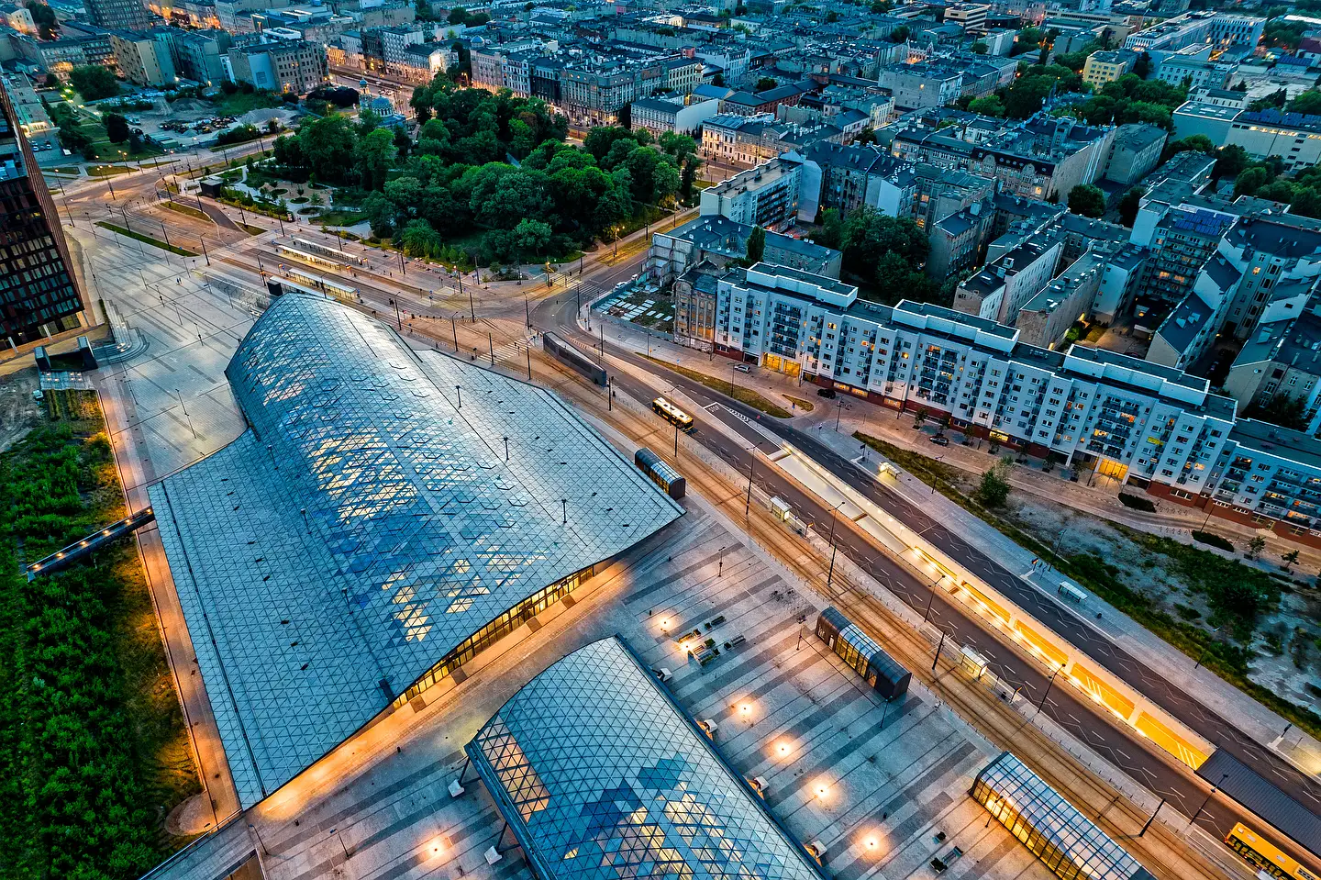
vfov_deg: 57.2
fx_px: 807
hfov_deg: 78.6
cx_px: 660
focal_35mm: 22
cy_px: 440
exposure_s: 1/3.33
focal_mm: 8.4
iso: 100
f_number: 2.8
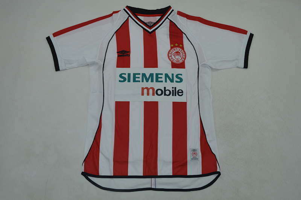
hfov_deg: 59.5
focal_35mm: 32
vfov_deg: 41.6
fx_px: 263
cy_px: 100
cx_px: 150
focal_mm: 21
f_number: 13
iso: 400
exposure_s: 1/200
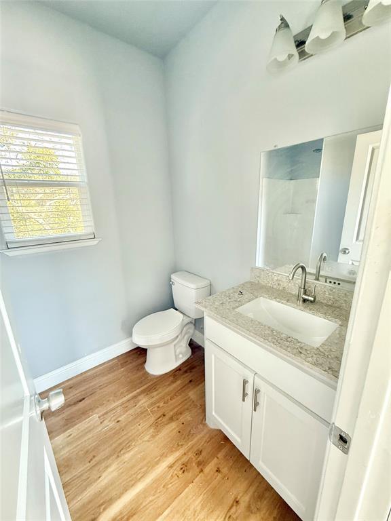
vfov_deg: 102.1
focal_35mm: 14
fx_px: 211
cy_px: 260
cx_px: 196
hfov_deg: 85.7
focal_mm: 2.22
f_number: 2.2
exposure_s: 1/68
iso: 320
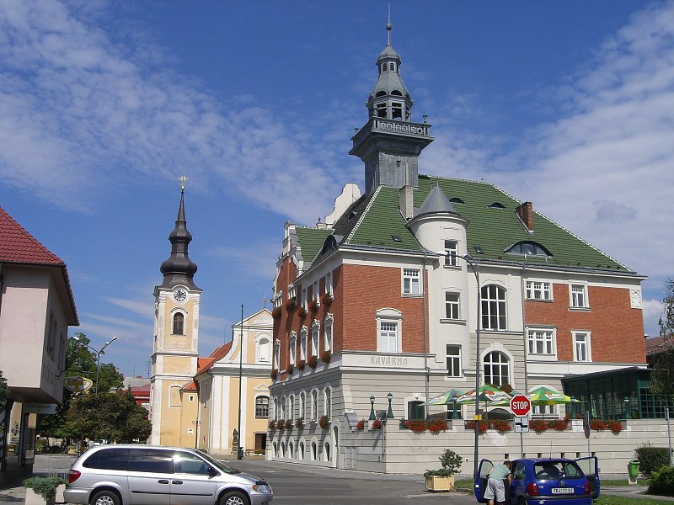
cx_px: 337
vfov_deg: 37.7
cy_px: 252
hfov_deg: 49.0
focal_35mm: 38
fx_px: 740
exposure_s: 1/1250
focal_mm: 6.3
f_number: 4.4
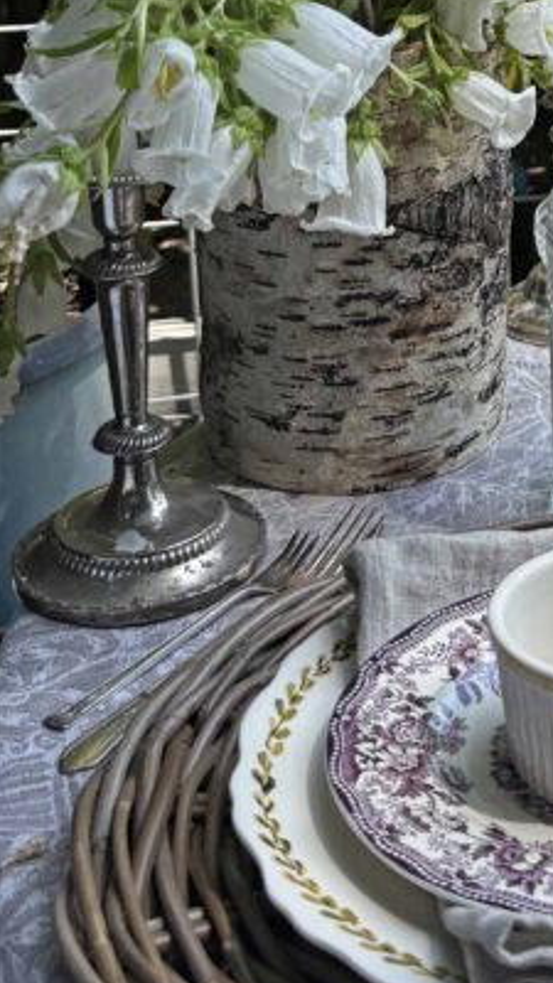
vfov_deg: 29.1
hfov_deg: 17.2
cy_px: -29
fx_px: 1747
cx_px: 664
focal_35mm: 67
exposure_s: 1/1385
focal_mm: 6.76
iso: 100
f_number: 1.78
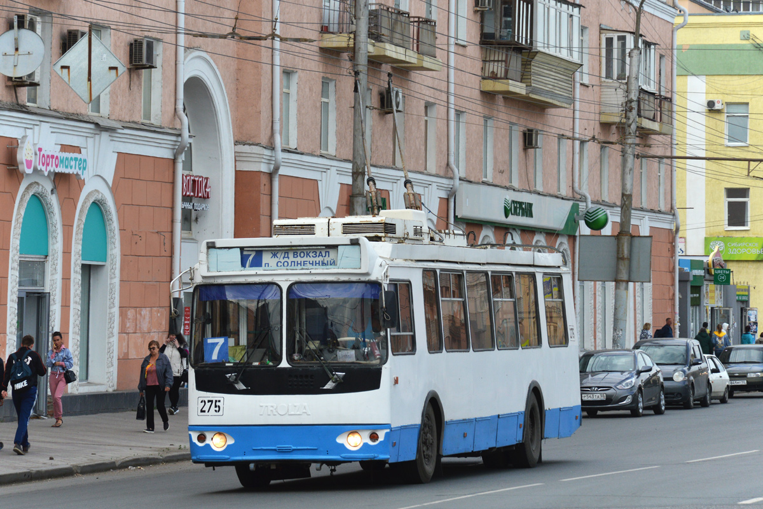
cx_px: 382
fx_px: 3338
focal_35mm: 158
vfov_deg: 8.7
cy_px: 254
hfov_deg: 13.0
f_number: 8
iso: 200
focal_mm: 105
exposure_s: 1/320
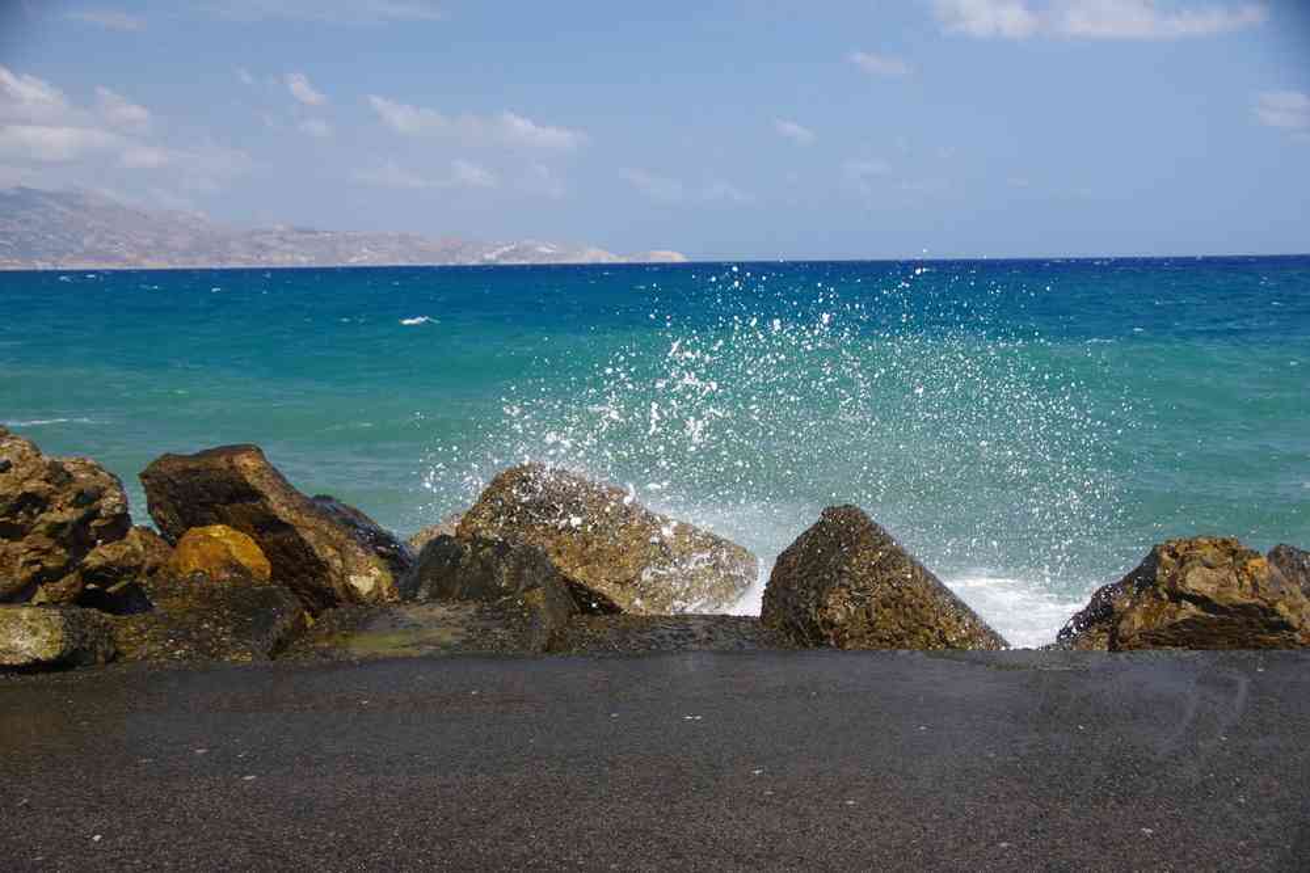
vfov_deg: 33.1
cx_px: 655
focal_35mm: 40
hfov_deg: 48.1
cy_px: 436
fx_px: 1468
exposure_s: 1/1000
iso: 800
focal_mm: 26.9
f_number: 5.6
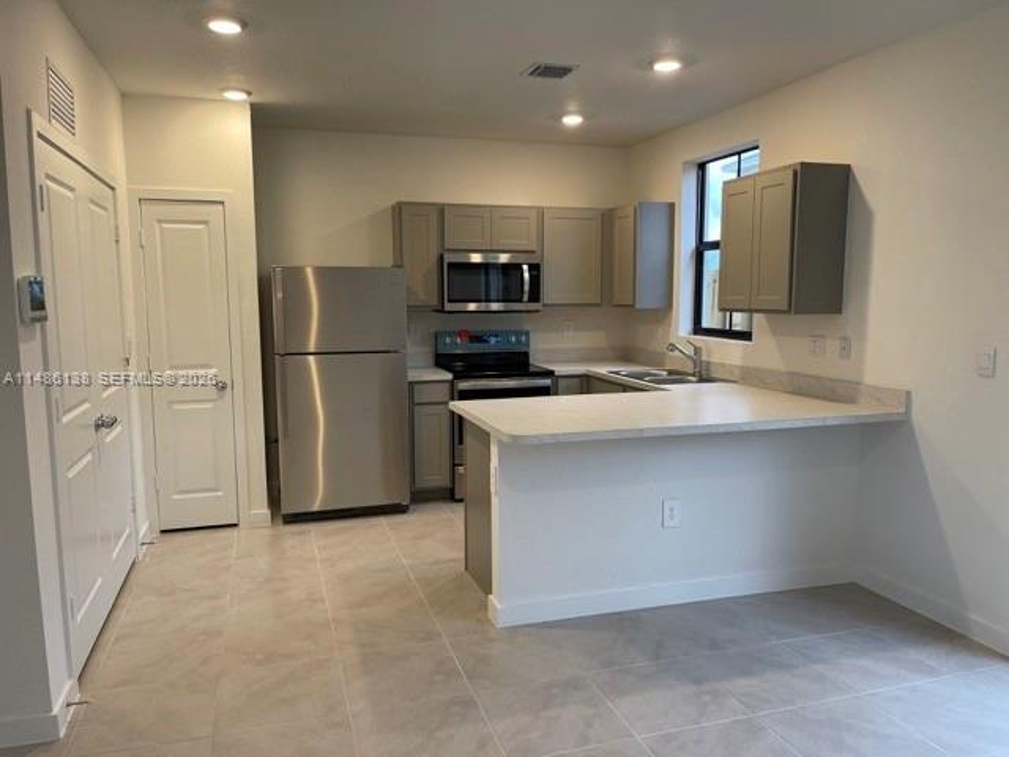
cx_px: 504
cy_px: 378
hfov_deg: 67.3
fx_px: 758
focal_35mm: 26
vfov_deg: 53.1
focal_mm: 5.1
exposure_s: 1/120
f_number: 1.6
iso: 125
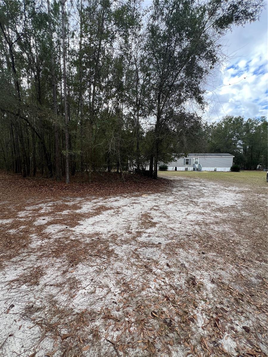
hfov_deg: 89.9
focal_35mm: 13
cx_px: 134
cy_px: 178
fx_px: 134
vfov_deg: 106.2
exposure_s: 1/228
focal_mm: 1.57
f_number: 1.8
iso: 32
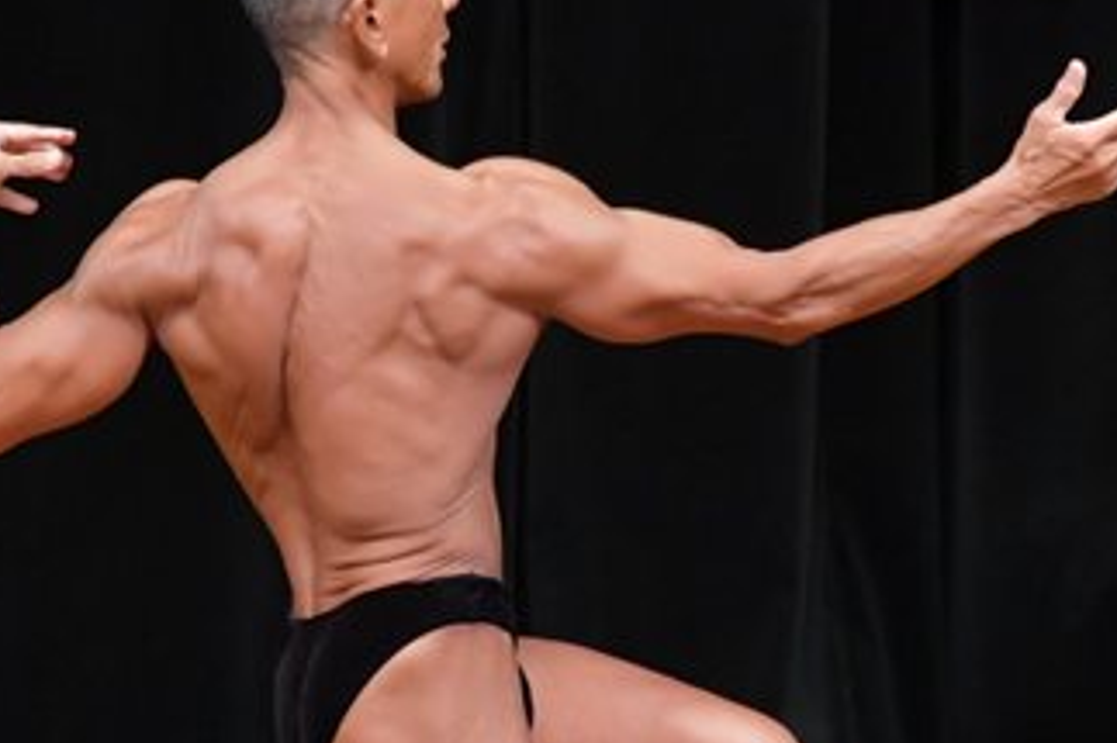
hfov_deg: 2.5
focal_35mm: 828
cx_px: 597
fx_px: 25677
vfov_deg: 1.7
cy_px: 418
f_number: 5.6
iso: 5000
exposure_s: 1/400
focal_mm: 230
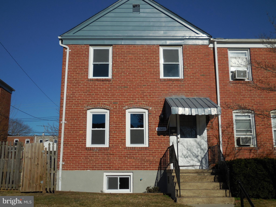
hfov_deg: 47.9
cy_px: 104
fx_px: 311
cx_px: 138
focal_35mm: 39
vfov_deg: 36.8
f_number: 7.8
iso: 125
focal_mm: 7
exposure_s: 1/1000
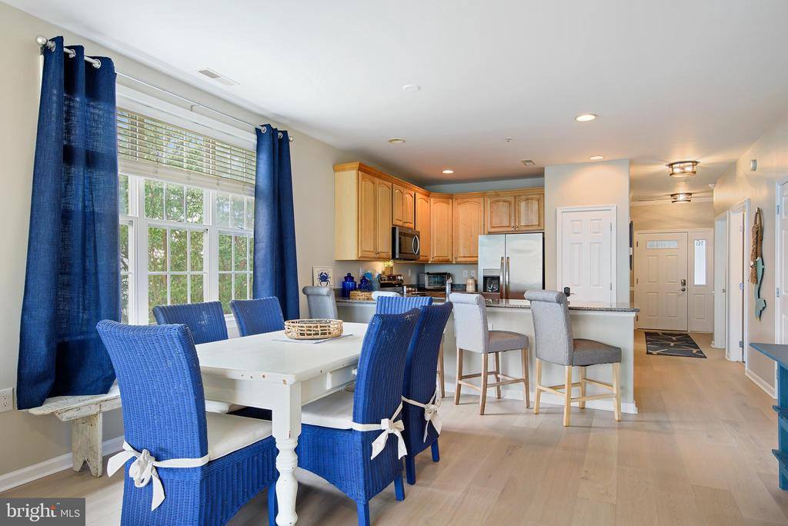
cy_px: 263
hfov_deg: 78.5
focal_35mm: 22
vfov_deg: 57.3
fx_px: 482
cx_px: 394
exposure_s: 1/1.43
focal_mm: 22
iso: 200
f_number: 8
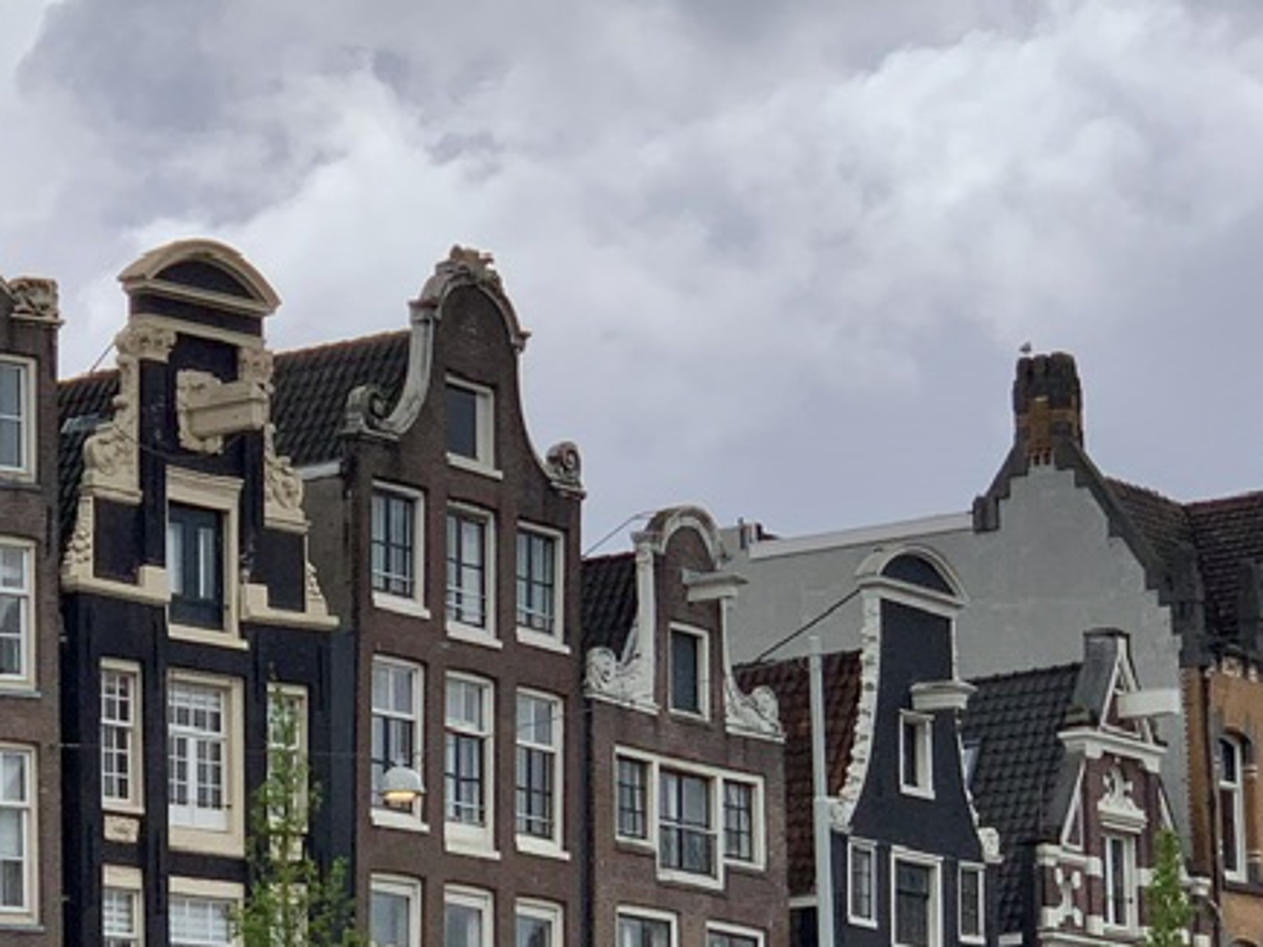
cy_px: 837
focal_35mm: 153
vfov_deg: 9.7
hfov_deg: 12.8
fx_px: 5581
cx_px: 168
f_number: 2.4
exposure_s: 1/1845
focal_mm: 6
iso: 16
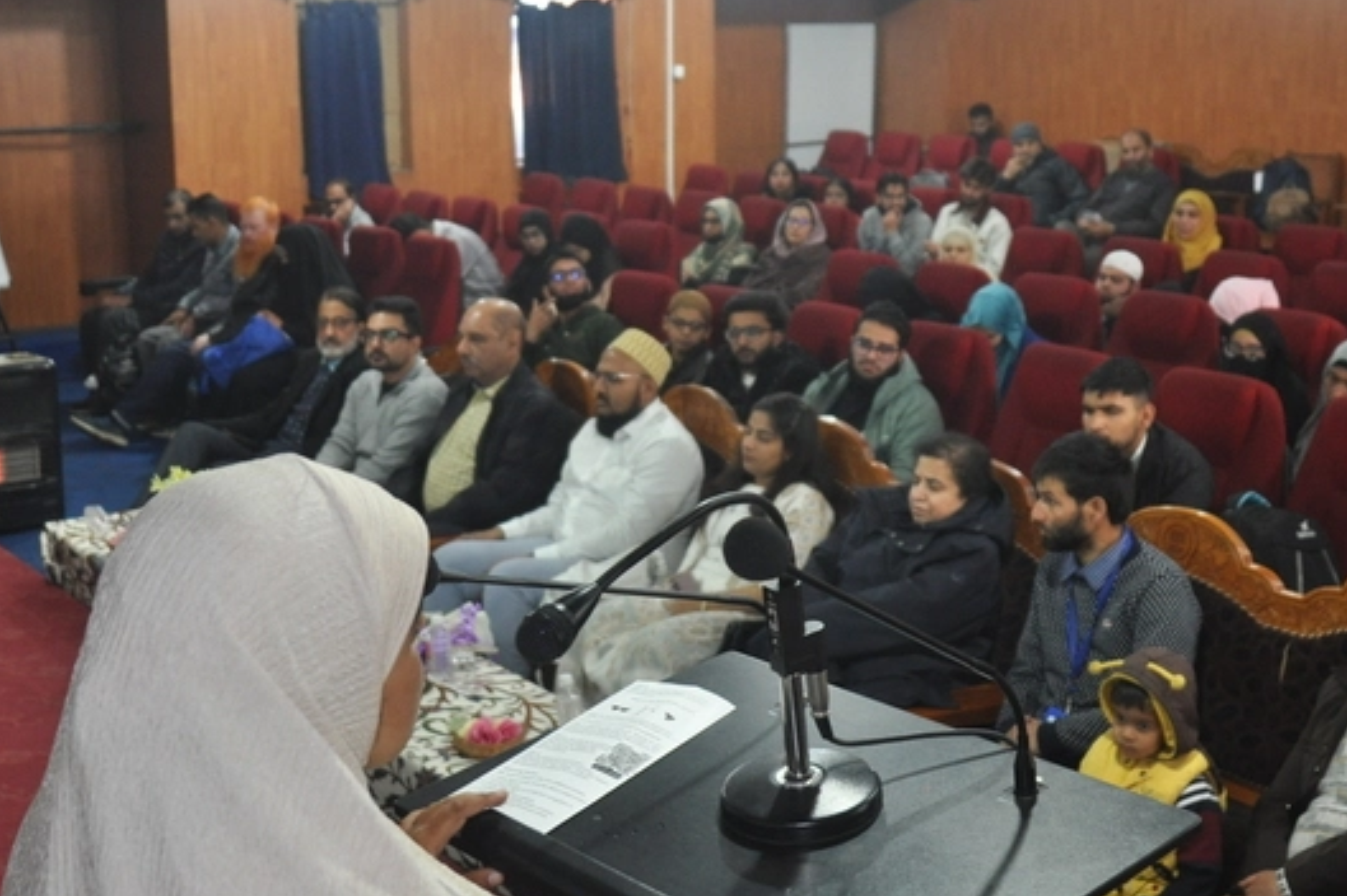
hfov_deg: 38.9
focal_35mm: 51
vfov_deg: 26.4
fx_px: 1907
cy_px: 420
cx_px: 682
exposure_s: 1/60
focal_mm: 24
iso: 800
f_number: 3.5
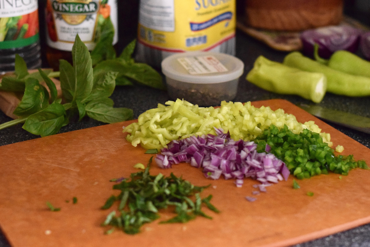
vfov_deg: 18.2
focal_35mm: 75
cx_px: 185
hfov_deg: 27.0
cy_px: 124
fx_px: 771
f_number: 1.8
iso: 5600
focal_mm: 50
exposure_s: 1/60
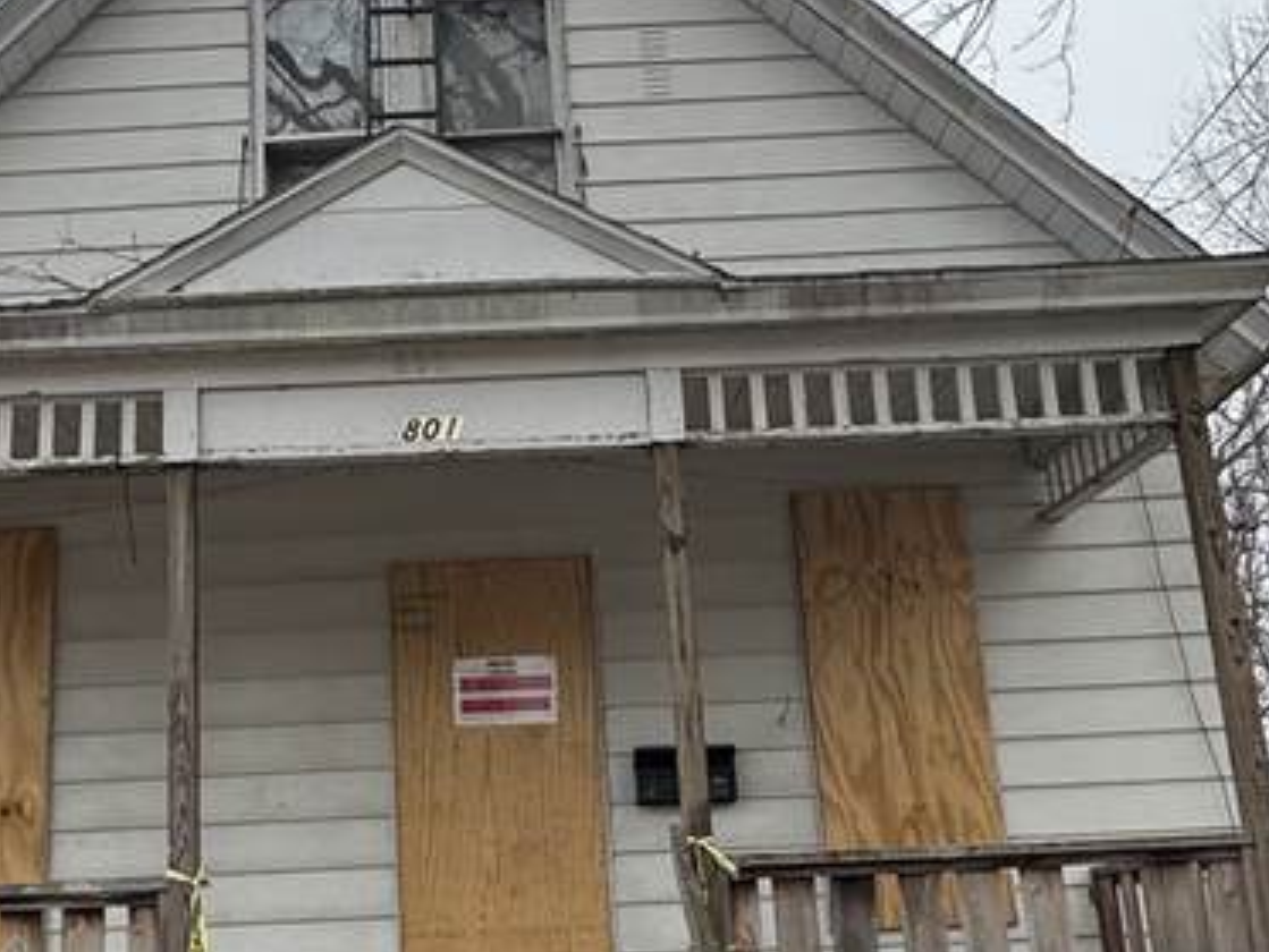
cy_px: 503
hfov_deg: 39.3
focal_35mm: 48
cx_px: 463
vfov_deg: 30.3
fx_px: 1760
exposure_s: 1/435
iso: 40
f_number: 2.2
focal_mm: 2.22
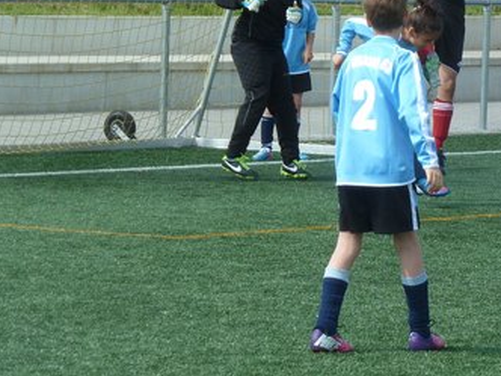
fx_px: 5152
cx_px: 496
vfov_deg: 4.2
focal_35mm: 356
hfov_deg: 5.6
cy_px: 1
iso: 80
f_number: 4.5
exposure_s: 1/250
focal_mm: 27.8
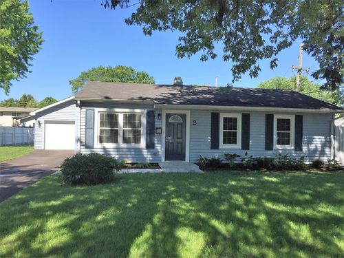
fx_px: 288
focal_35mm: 29
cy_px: 129
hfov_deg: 61.7
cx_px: 172
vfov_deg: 48.2
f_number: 2.2
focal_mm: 4.15
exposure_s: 1/1068
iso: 32
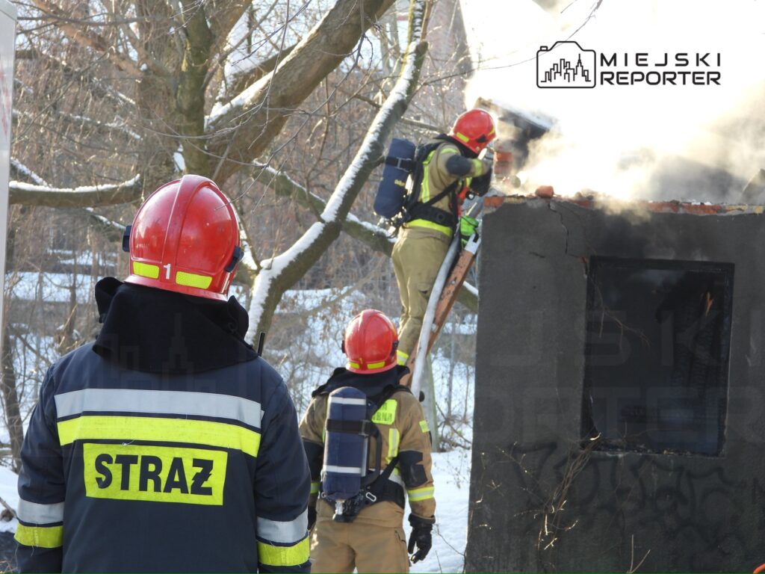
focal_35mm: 155
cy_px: 287
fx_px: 3425
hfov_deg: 12.7
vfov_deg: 9.6
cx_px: 382
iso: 100
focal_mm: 27.9
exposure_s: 1/80
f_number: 4
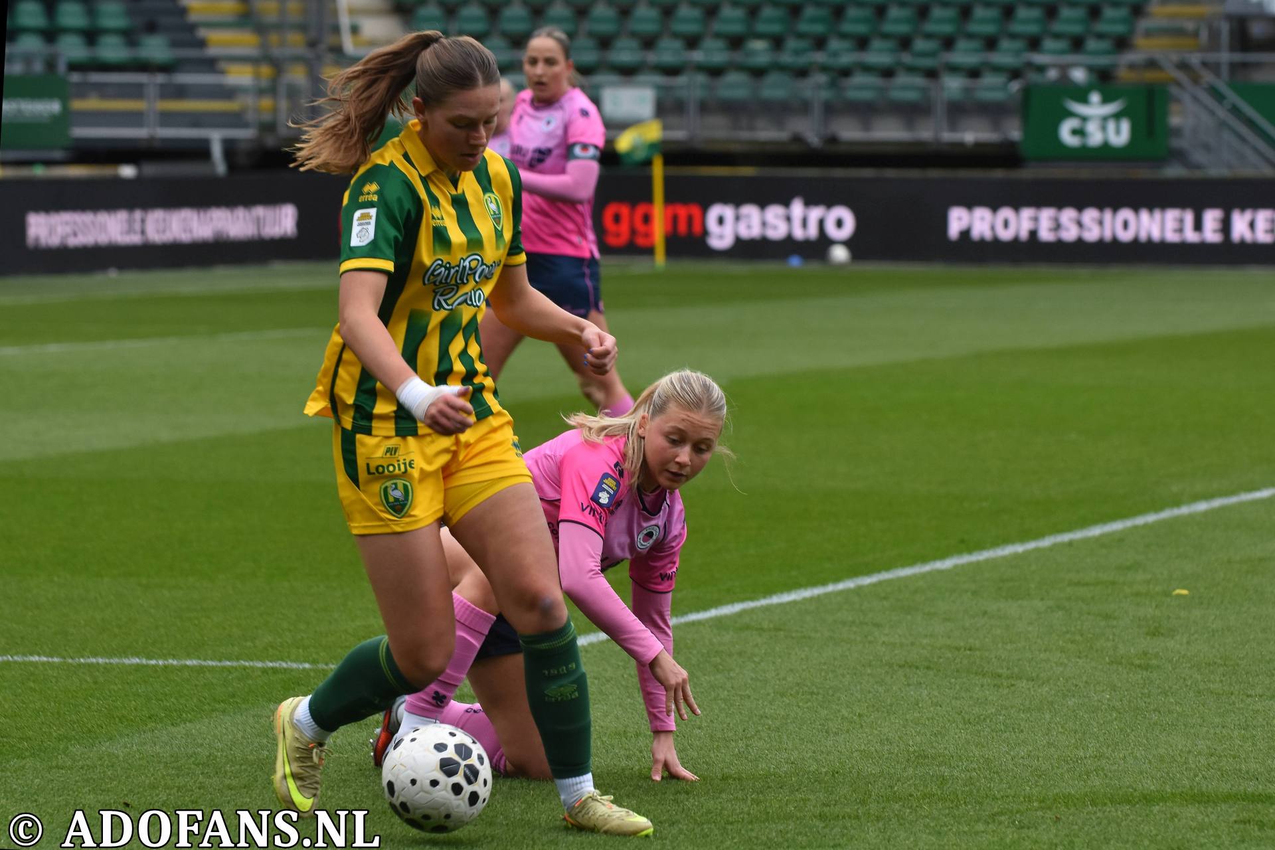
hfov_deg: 11.4
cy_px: 425
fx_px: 6375
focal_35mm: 180
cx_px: 638
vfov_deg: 7.6
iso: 500
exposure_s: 1/1000
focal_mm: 120
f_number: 3.5
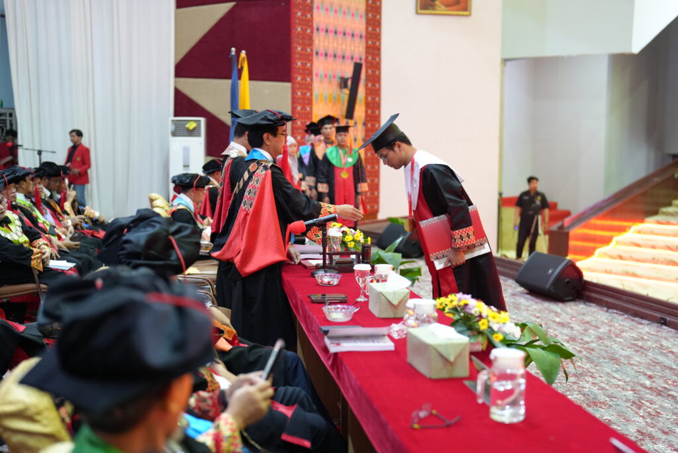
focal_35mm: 50
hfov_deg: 39.6
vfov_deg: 27.0
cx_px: 339
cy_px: 226
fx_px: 942
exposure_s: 1/100
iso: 2500
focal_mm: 50
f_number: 2
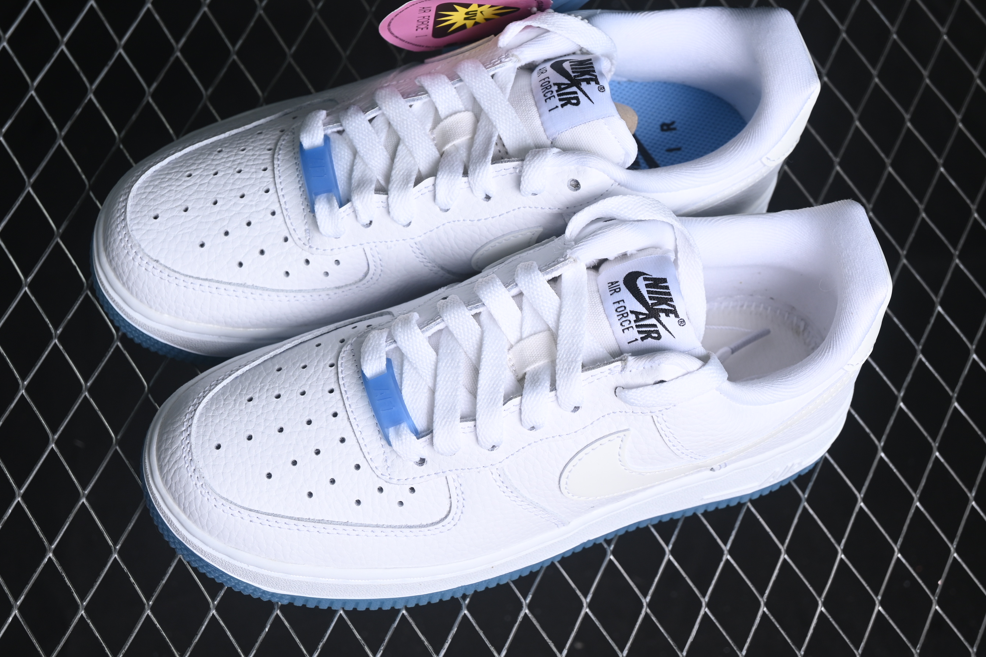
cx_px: 492
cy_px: 321
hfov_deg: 26.0
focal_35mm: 78
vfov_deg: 17.5
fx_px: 2136
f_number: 7.1
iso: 160
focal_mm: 50
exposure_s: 1/80
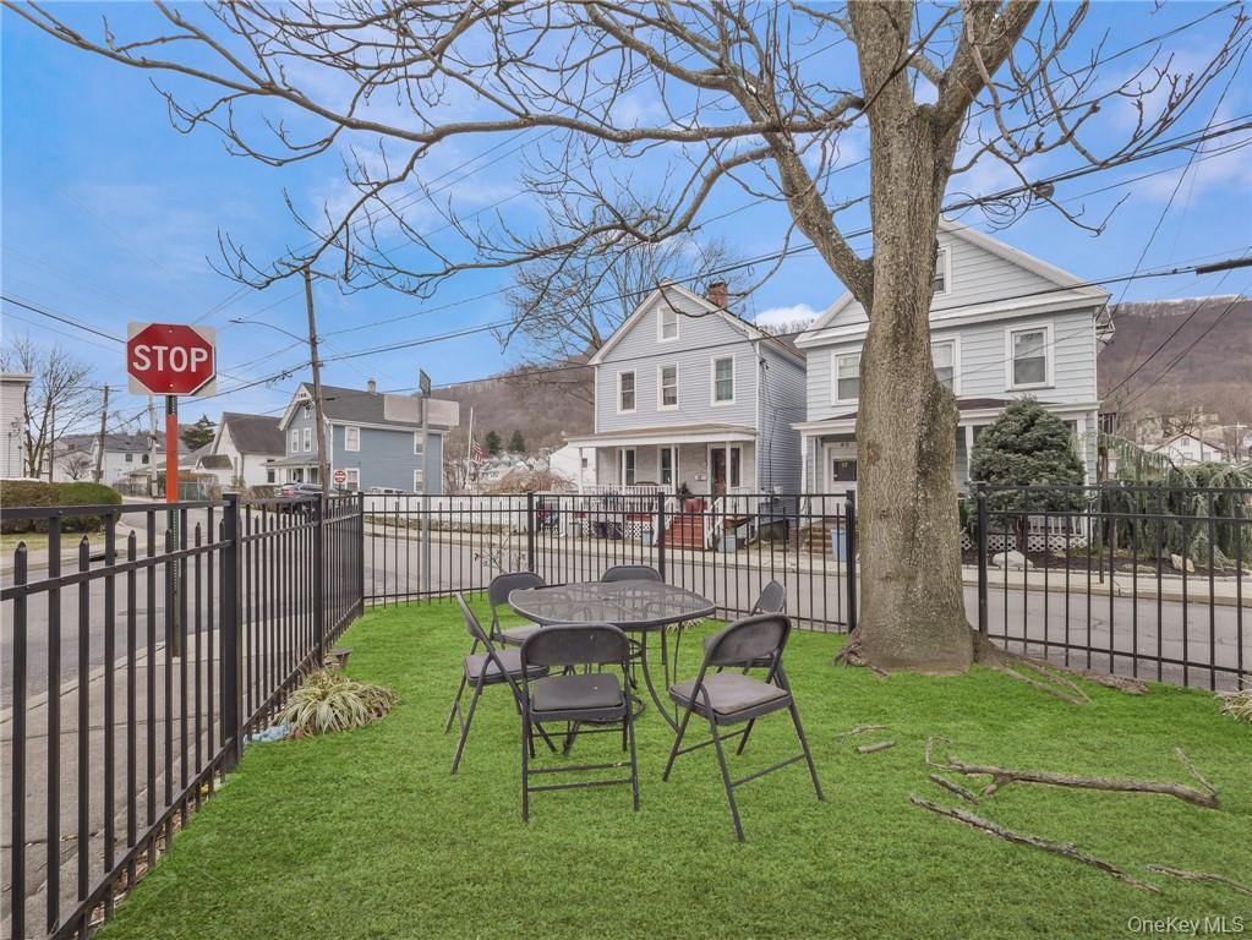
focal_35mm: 14
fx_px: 507
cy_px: 470
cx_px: 626
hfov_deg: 102.0
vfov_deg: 85.7
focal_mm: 7
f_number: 8
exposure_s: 1/15
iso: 400
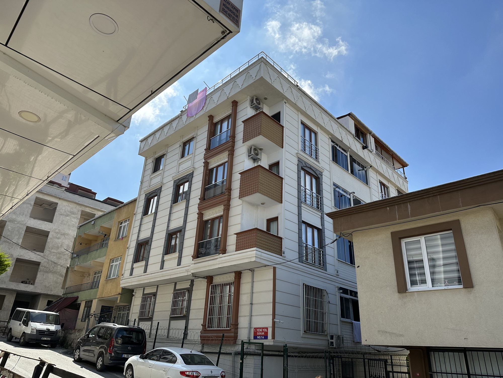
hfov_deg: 71.6
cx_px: 252
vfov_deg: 56.8
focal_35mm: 24
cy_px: 189
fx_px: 349
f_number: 1.78
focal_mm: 6.86
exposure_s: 1/3597
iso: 80
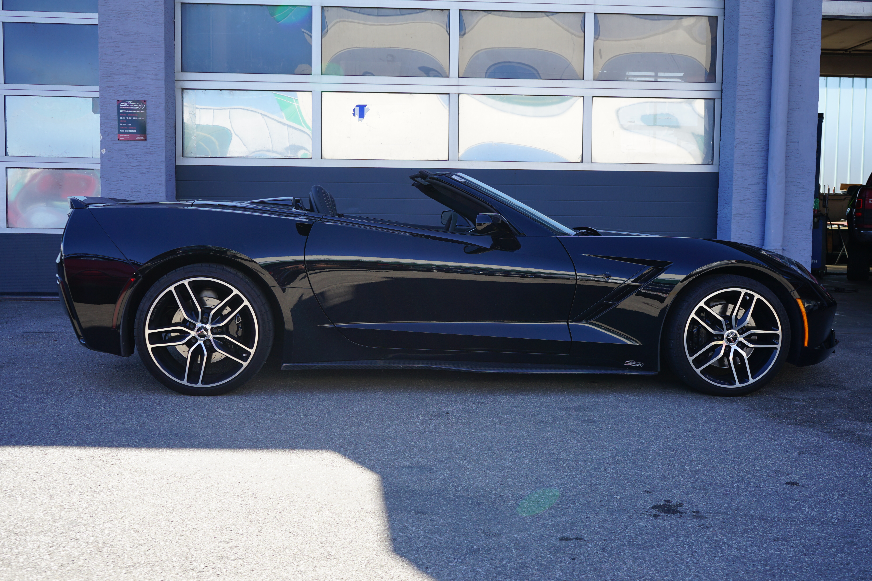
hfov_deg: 51.9
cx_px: 436
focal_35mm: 37
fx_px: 896
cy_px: 290
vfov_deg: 35.9
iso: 100
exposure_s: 1/80
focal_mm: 37
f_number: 8
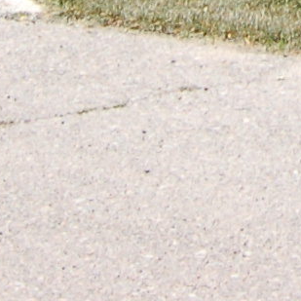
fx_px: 3660
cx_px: 671
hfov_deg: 4.6
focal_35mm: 372
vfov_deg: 4.5
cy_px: -658
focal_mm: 30
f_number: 10
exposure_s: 1/250
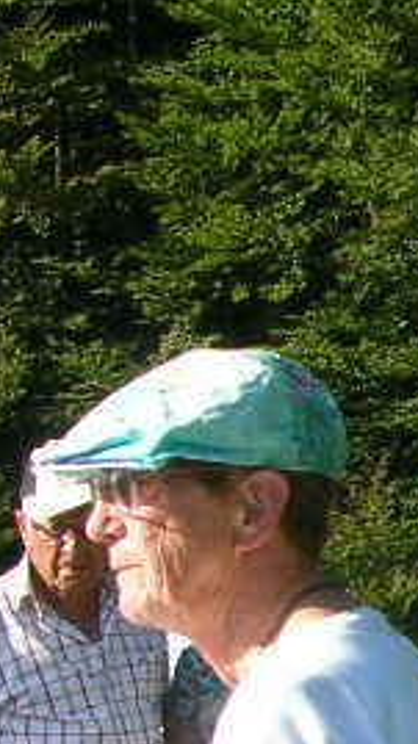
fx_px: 2862
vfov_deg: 14.6
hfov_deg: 7.5
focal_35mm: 145
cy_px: 725
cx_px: 1165
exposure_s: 1/130
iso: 50
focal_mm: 5.8
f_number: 5.6
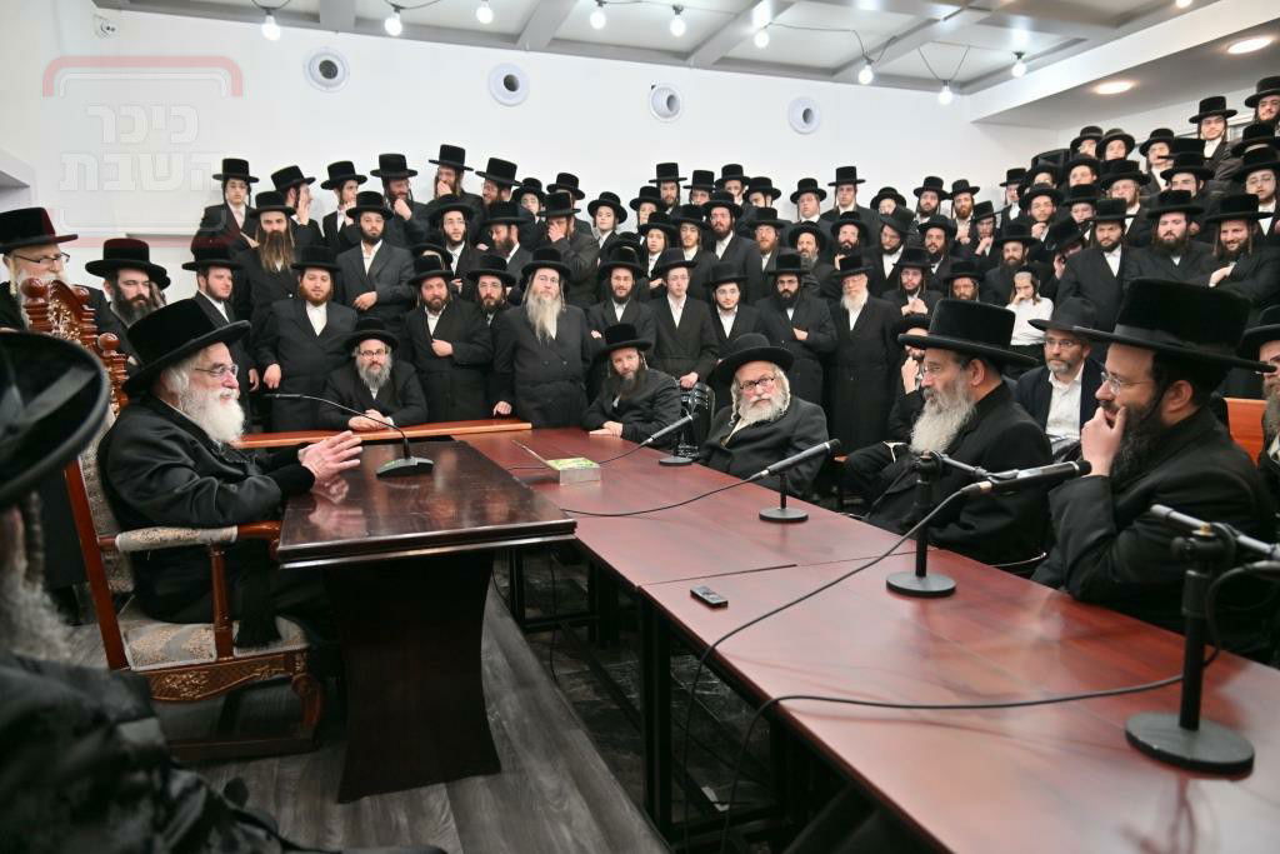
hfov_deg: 73.7
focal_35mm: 24
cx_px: 640
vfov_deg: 53.1
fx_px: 853
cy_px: 427
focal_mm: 24
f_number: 4
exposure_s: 1/125
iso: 400
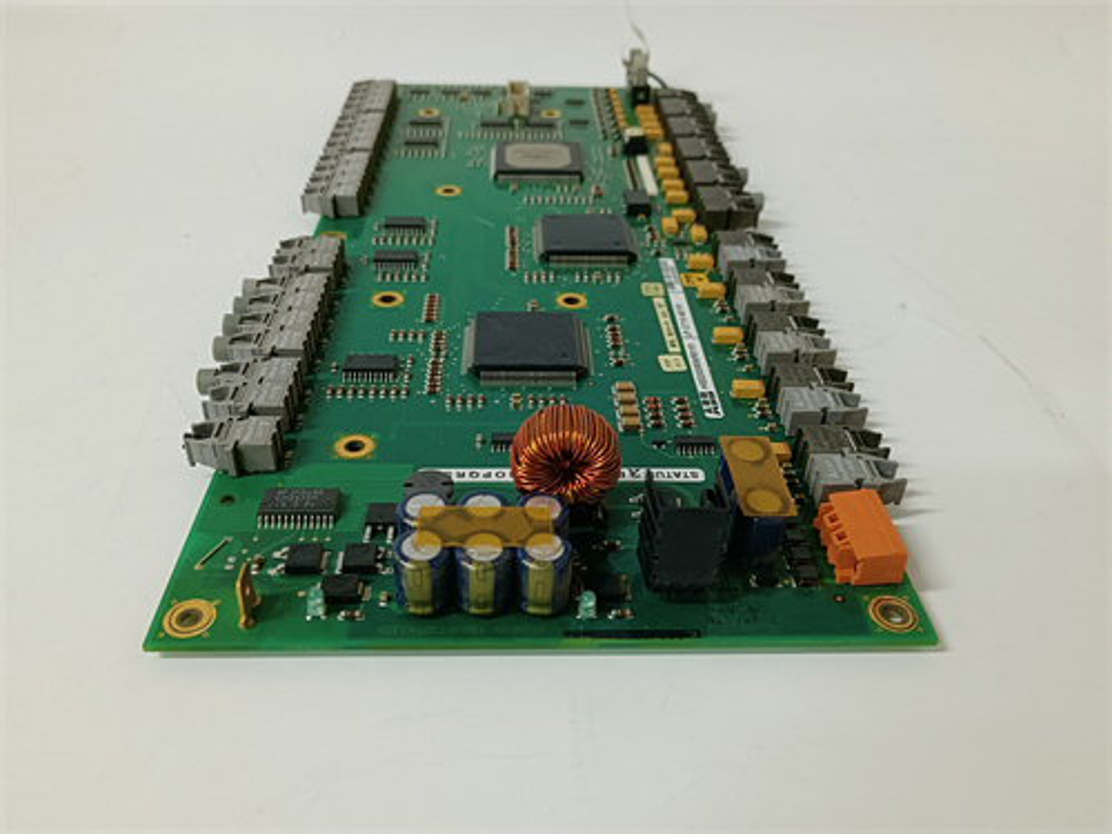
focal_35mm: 27
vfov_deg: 51.4
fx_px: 867
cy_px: 417
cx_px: 556
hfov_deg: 65.3
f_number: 1.9
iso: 817
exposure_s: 1/50
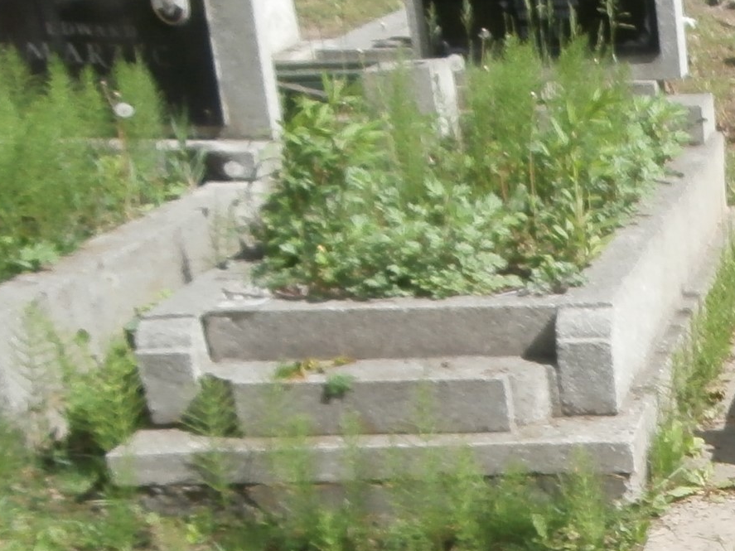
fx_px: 1720
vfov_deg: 17.5
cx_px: 927
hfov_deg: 22.0
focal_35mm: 81
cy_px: 616
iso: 100
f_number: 3
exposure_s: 1/640
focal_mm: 4.2
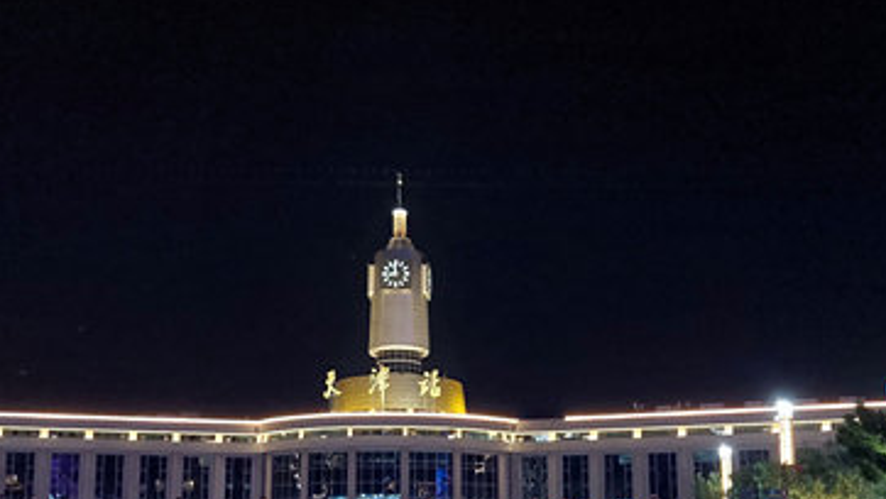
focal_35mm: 46
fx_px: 1081
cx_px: 416
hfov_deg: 44.5
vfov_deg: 25.4
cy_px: 429
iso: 400
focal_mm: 5.23
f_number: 1.8
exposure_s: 1/25
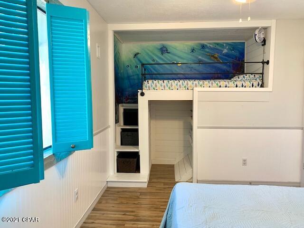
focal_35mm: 26
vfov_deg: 53.1
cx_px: 152
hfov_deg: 67.3
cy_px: 114
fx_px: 228
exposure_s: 1/60
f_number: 1.8
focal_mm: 4.25
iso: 160
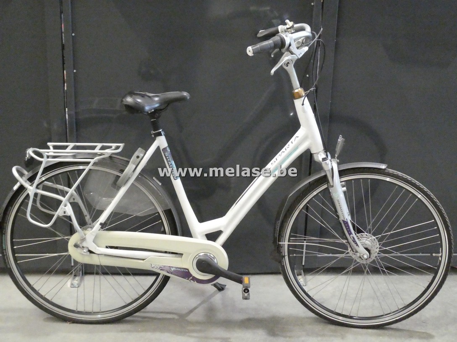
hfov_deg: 38.2
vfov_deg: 29.1
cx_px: 228
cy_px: 171
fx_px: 660
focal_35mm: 50
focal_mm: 9
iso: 3200
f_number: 4.1
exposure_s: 1/125
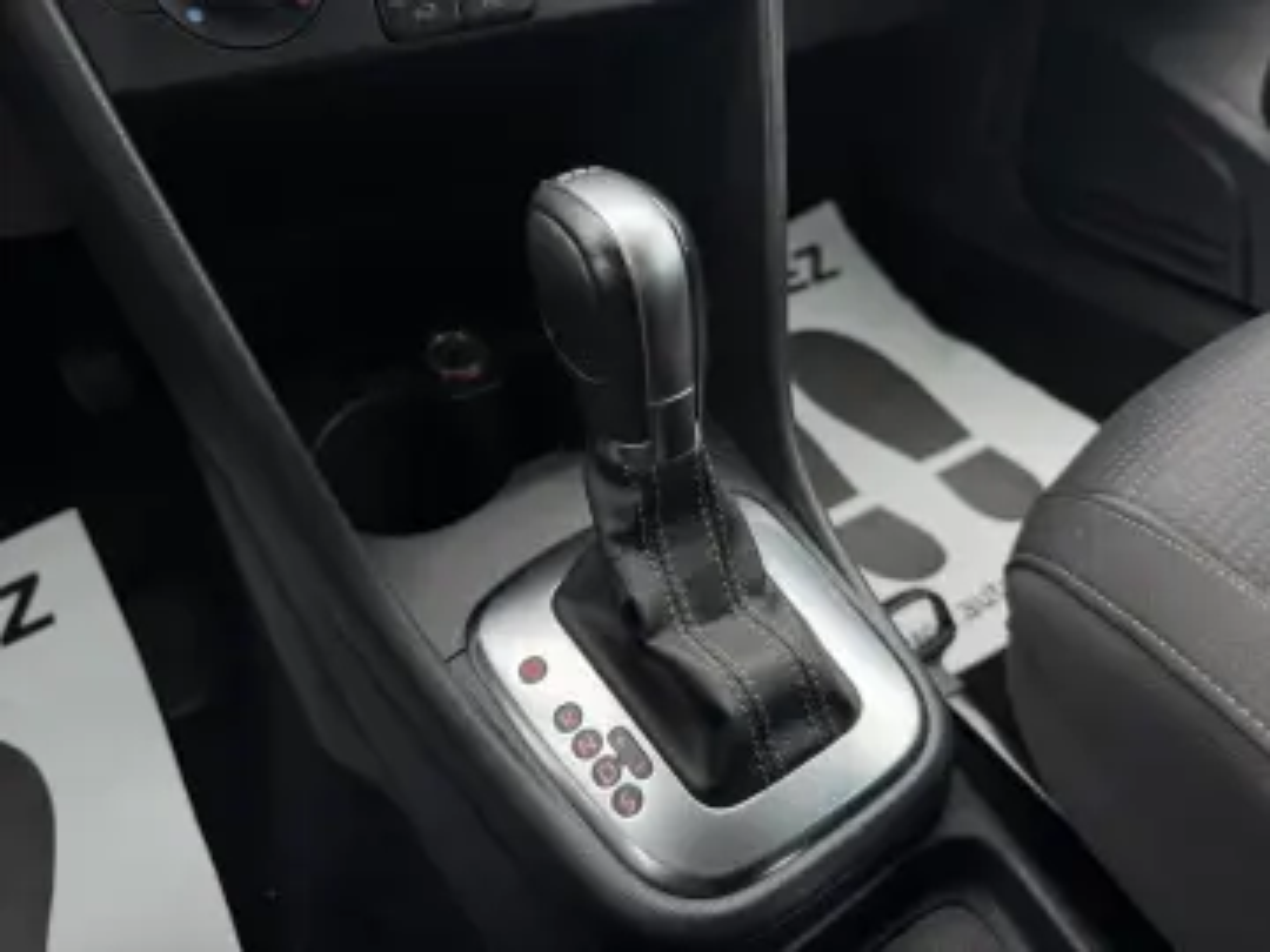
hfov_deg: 71.6
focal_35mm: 24
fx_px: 881
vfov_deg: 56.8
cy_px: 476
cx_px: 635
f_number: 1.78
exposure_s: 1/60
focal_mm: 6.76
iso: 400
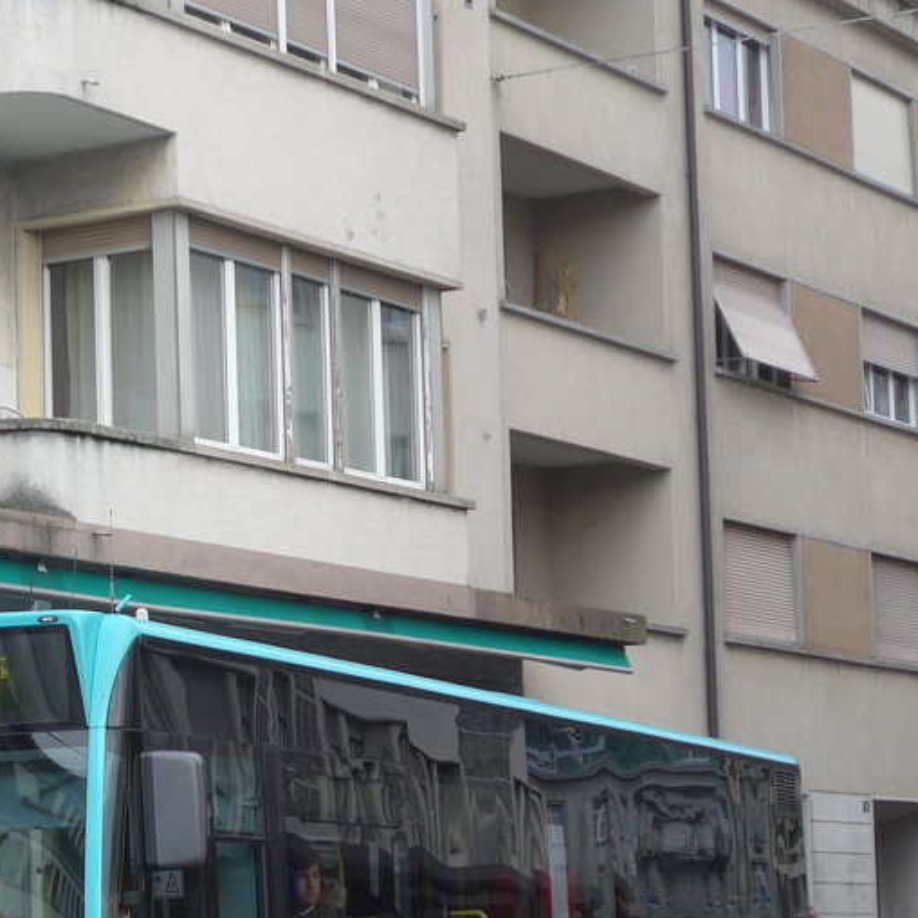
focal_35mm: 123
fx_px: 3690
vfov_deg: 14.1
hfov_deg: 14.1
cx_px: 150
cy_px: 707
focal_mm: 12
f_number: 3.5
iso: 80
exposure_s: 1/160
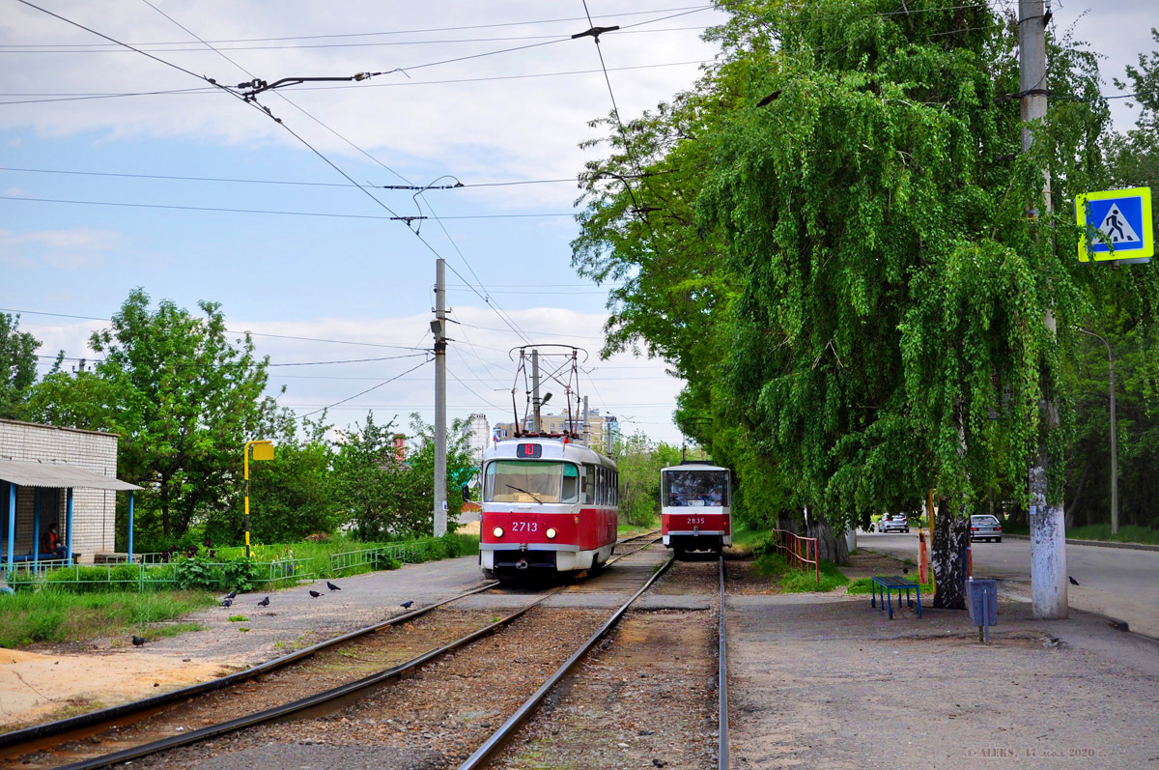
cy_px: 385
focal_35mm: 42
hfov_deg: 46.4
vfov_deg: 31.8
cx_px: 580
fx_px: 1351
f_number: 7.1
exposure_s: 1/400
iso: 200
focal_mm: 28
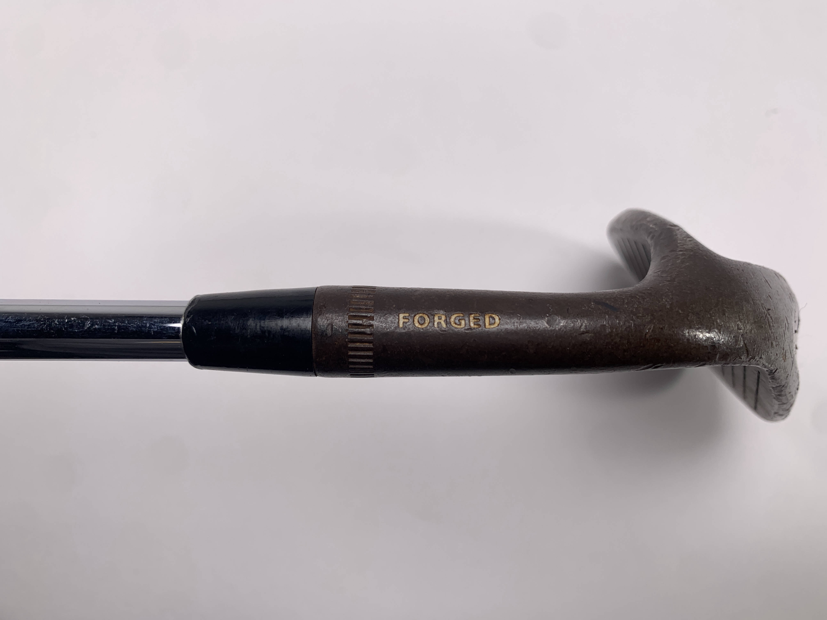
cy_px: 310
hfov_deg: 67.3
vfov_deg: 53.1
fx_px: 621
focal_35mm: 26
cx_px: 414
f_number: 1.8
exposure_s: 1/207
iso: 25
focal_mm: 4.25
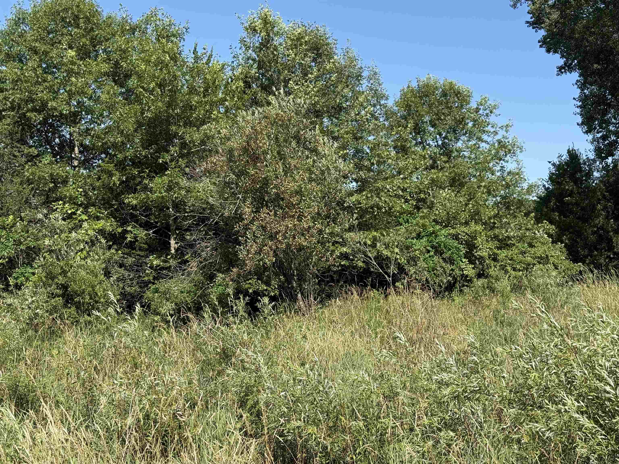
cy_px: 232
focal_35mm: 48
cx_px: 310
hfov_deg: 39.7
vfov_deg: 30.3
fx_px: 858
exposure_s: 1/2976
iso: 80
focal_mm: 6.76
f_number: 1.78
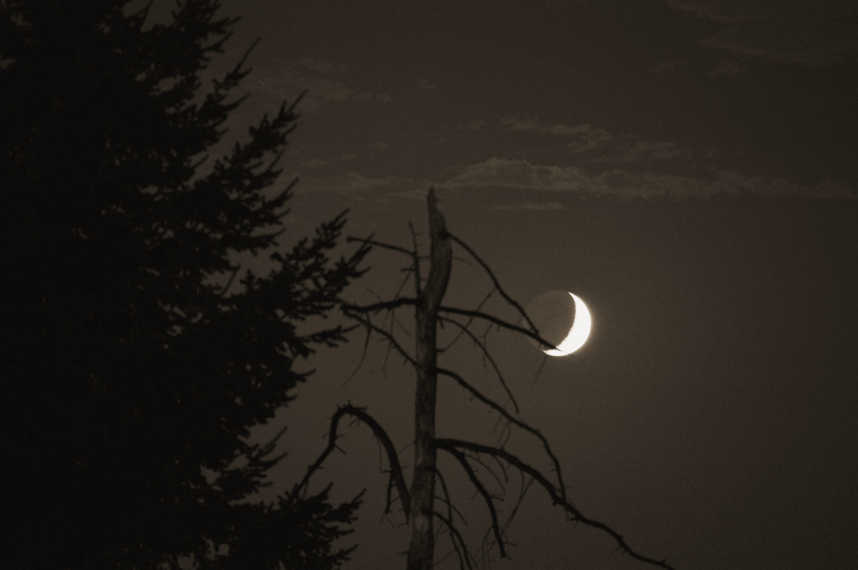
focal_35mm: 300
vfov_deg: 4.6
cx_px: 429
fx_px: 7143
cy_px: 285
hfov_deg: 6.9
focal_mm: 200
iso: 400
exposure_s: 10
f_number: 5.6
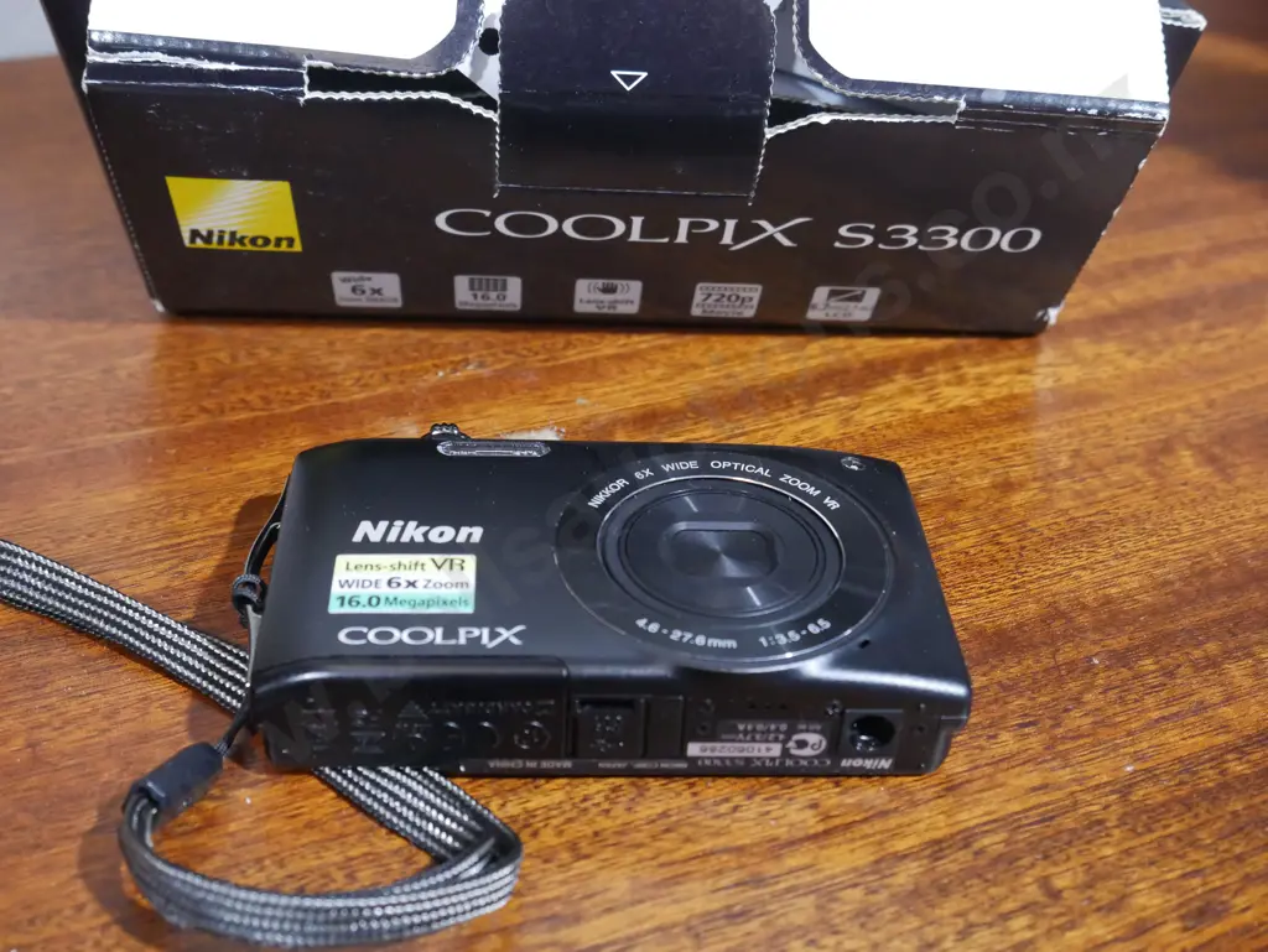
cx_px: 634
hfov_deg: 42.9
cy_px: 476
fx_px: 1612
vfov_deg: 32.9
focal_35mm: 44
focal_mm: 22
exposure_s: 1/60
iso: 2500
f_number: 5.6
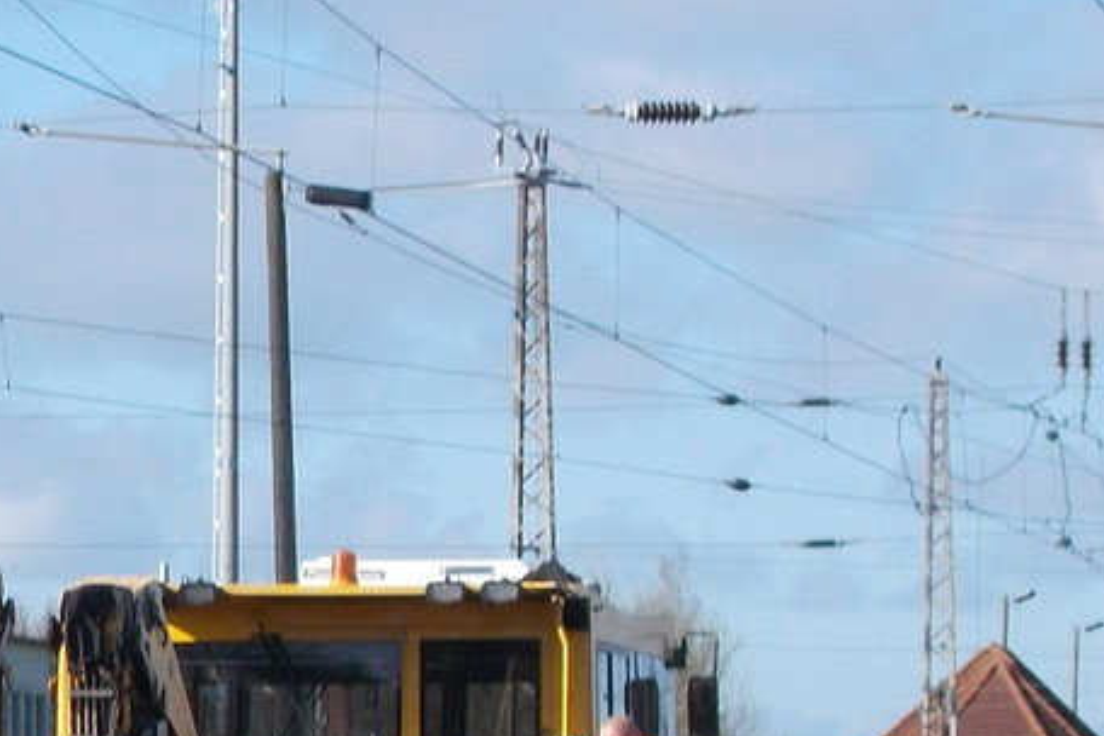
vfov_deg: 6.5
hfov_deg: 9.7
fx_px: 6378
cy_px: 985
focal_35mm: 208
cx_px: -271
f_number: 5.8
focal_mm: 13.5
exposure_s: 1/250
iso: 80
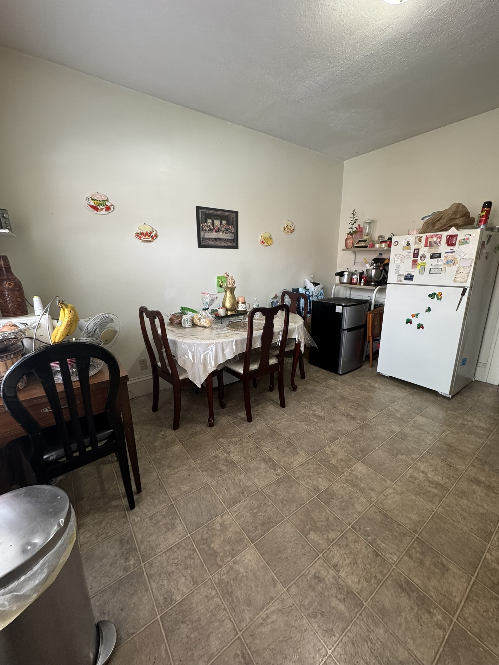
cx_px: 250
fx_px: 269
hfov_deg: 85.7
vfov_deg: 102.1
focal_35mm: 14
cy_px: 332
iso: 250
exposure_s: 1/60
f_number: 2.2
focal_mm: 2.22
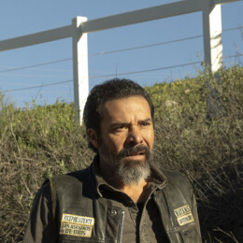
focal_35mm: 153
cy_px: 196
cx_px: -156
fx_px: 1215
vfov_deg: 11.4
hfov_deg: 10.9
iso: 100
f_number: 5.6
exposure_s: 1/320
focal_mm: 41
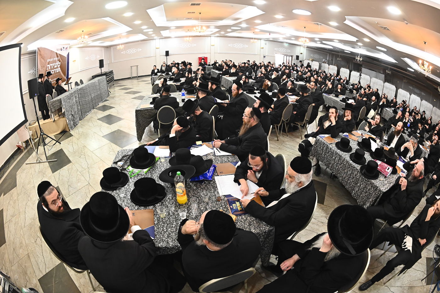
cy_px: 146
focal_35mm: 16
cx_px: 220
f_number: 5.6
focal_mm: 16
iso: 2500
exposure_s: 1/100
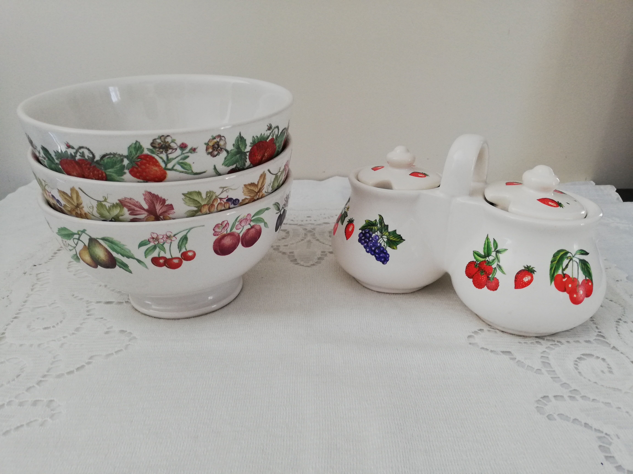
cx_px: 316
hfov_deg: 67.3
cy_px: 237
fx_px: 475
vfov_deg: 53.1
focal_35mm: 26
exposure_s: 1/50
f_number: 2.2
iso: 160
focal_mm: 3.81
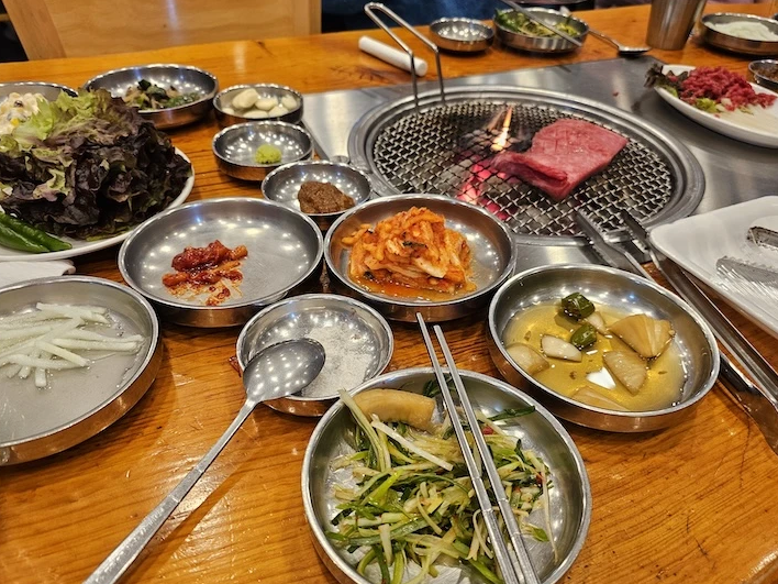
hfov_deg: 67.3
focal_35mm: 26
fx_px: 584
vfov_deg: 52.9
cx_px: 388
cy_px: 326
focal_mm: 6.3
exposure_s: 1/120
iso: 320
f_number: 1.7
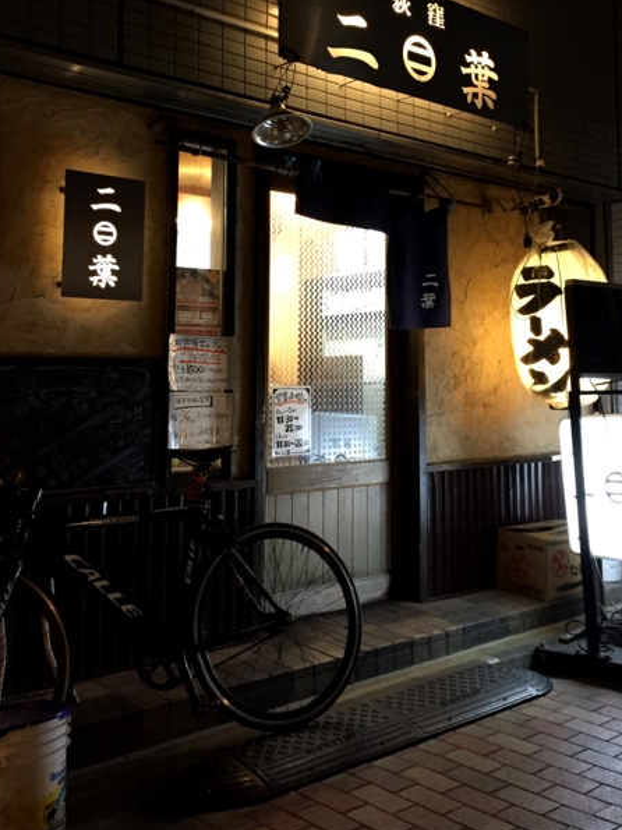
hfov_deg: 36.5
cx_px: 406
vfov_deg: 47.1
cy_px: 276
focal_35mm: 39
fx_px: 935
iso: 250
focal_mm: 4.15
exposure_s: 1/24
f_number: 2.2
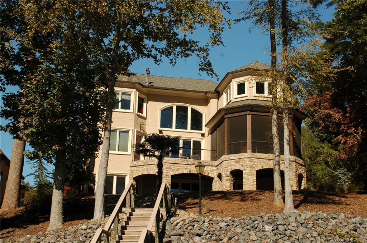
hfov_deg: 37.9
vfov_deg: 25.7
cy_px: 122
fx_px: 535
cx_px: 184
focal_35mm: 52
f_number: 8
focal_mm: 35
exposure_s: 1/250
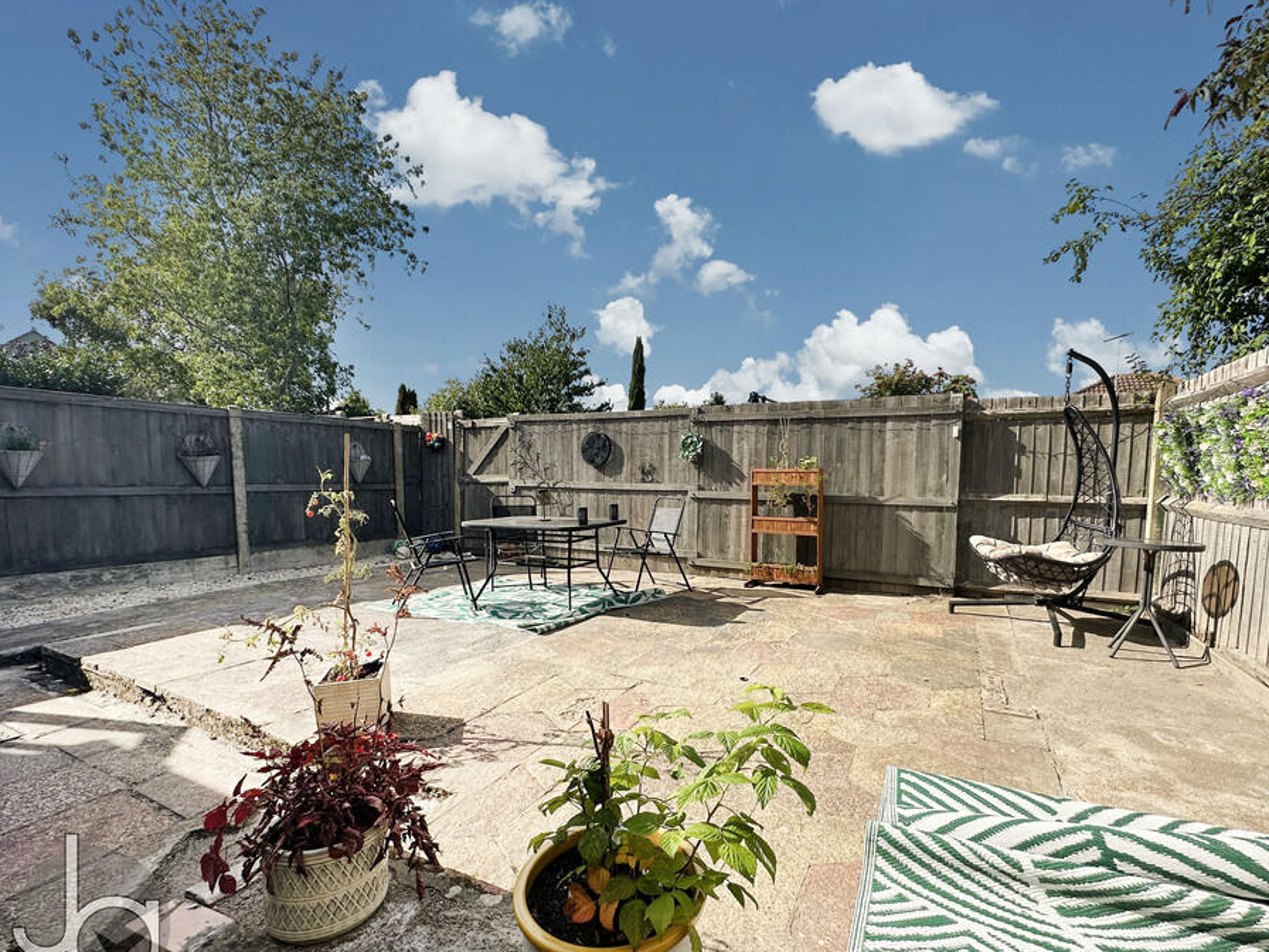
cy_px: 526
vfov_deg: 77.9
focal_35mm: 16
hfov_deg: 94.3
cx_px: 690
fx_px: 587
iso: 50
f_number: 2.2
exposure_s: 1/1575
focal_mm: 2.22
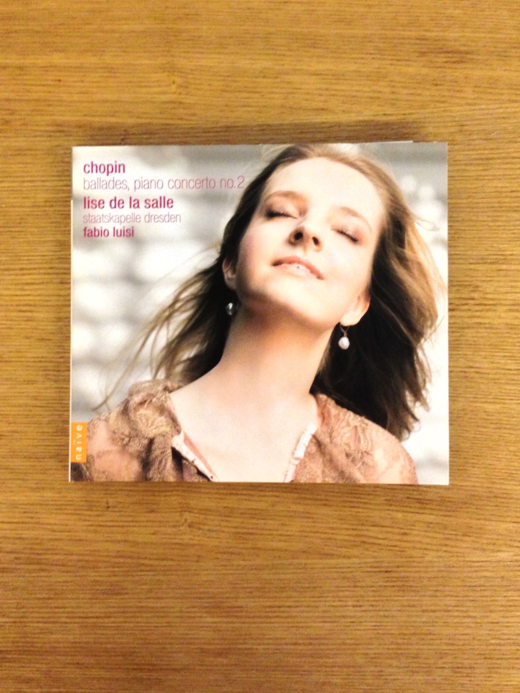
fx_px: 721
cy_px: 317
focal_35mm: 36
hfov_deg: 39.6
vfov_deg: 51.3
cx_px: 272
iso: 500
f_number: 2.4
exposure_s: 1/15
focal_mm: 4.13
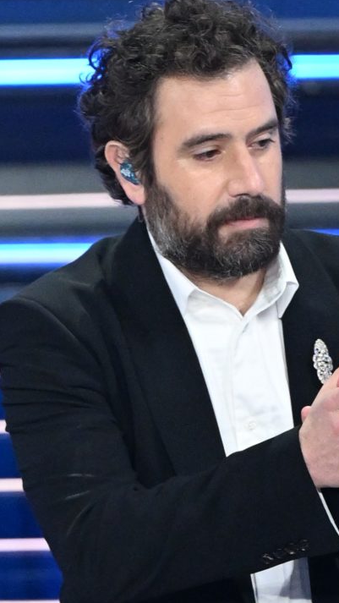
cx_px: 260
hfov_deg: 1.1
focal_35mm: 1071
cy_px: 687
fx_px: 17117
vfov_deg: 2.0
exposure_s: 1/400
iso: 3200
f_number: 3.2
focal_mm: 190
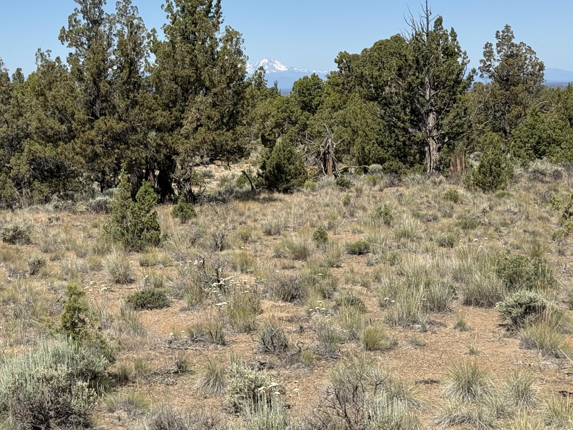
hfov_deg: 26.0
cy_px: 203
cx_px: 143
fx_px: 1225
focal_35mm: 74
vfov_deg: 19.9
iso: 64
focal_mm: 6.76
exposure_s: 1/4049
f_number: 1.78
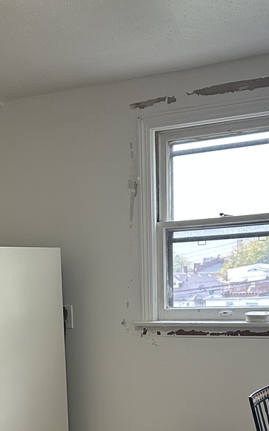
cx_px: 99
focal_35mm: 63
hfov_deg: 20.6
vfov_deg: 31.0
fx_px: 739
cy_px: 389
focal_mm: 6.86
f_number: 1.78
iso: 250
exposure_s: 1/60
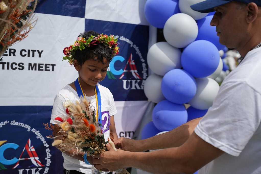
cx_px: 130
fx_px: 346
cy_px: 87
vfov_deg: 28.2
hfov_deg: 41.3
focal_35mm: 48
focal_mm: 47.8
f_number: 2.8
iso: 250
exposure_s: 1/6400
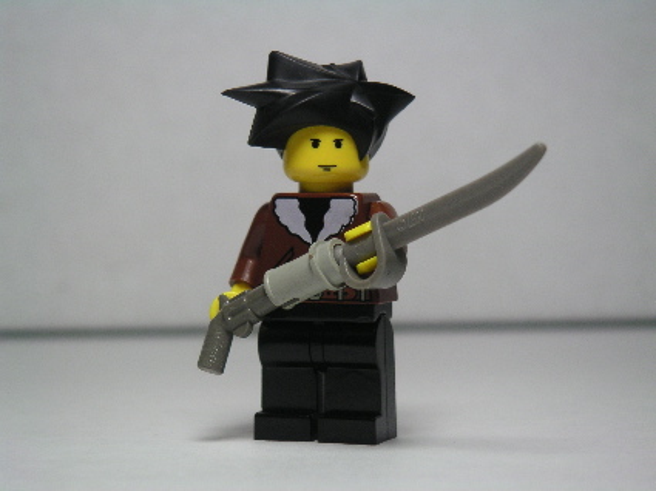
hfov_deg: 17.7
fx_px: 2102
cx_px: 328
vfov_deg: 13.3
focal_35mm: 111
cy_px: 246
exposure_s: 1/111
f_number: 3.6
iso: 80
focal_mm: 17.1
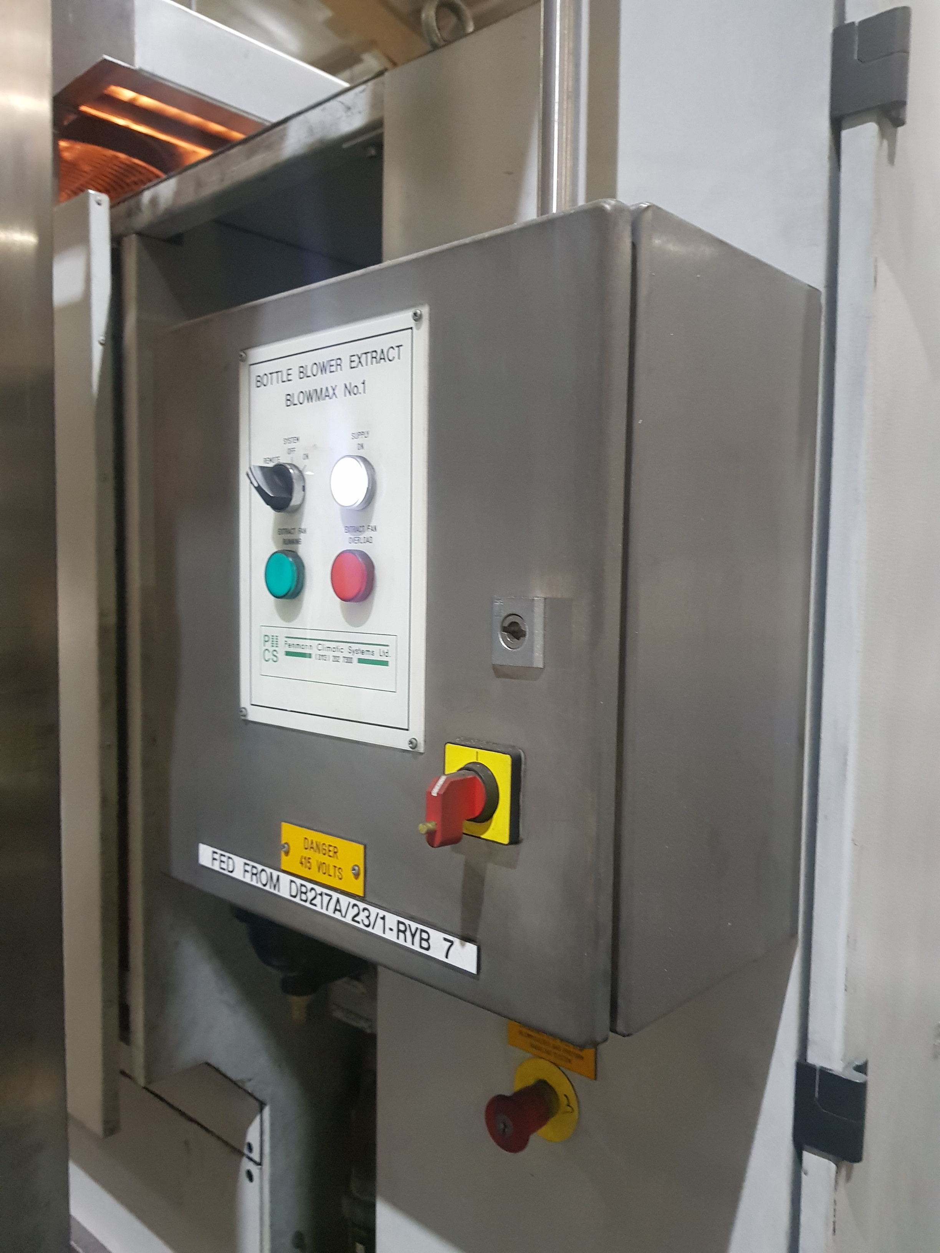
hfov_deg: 53.1
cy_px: 626
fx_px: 941
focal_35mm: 26
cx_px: 470
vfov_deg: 67.3
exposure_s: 1/50
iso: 640
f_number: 1.7
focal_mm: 4.3
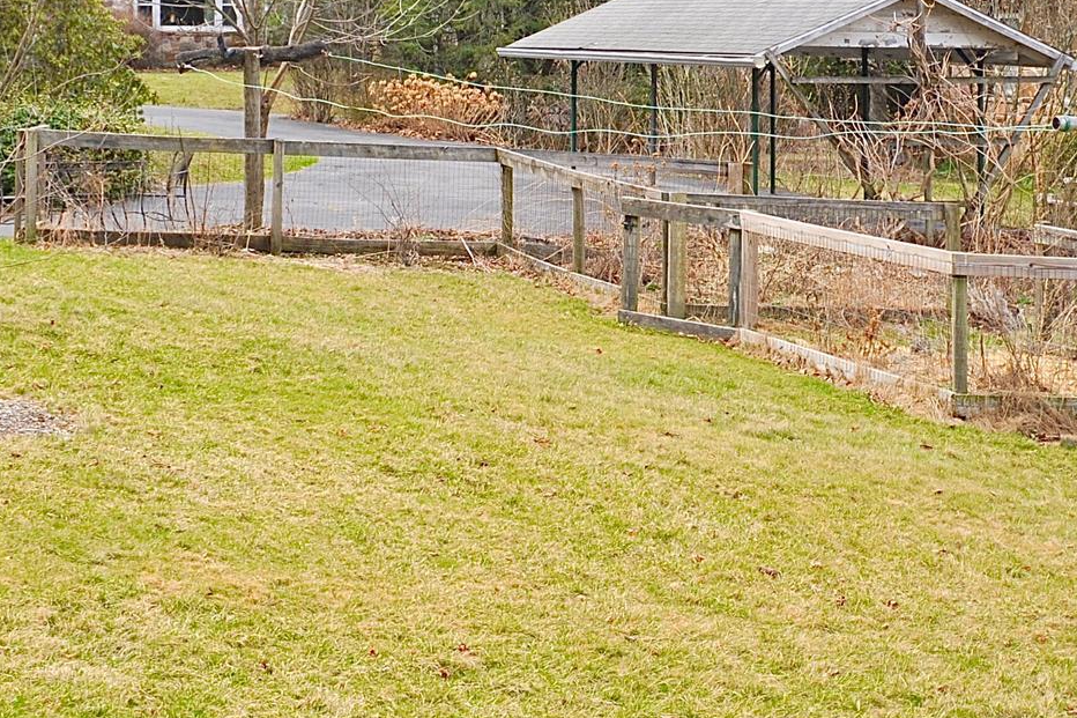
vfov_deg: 16.9
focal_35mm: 79
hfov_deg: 24.7
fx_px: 2363
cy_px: -2
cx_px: 51
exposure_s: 1/250
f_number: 8
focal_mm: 24
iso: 200
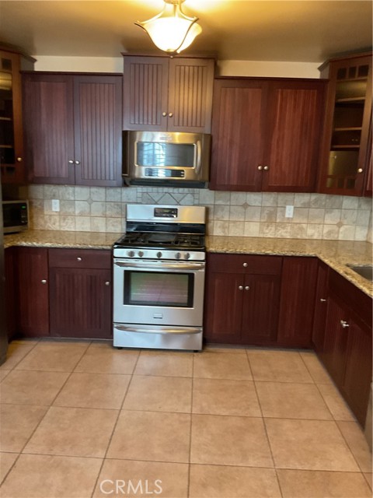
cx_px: 186
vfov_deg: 61.7
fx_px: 417
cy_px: 249
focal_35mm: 29
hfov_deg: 48.2
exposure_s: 1/40
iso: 320
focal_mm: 3
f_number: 1.8
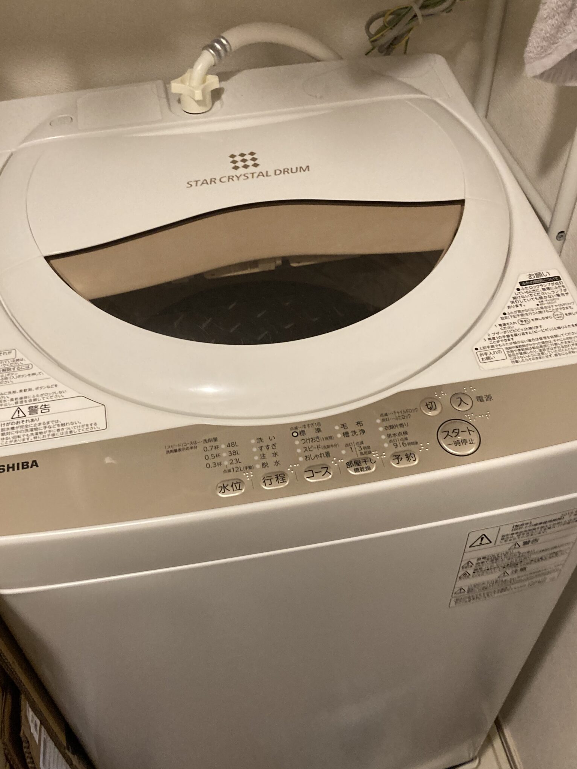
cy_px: 389
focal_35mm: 35
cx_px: 271
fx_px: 778
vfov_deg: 52.6
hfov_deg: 40.7
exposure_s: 1/40
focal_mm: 3.99
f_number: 1.8
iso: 250
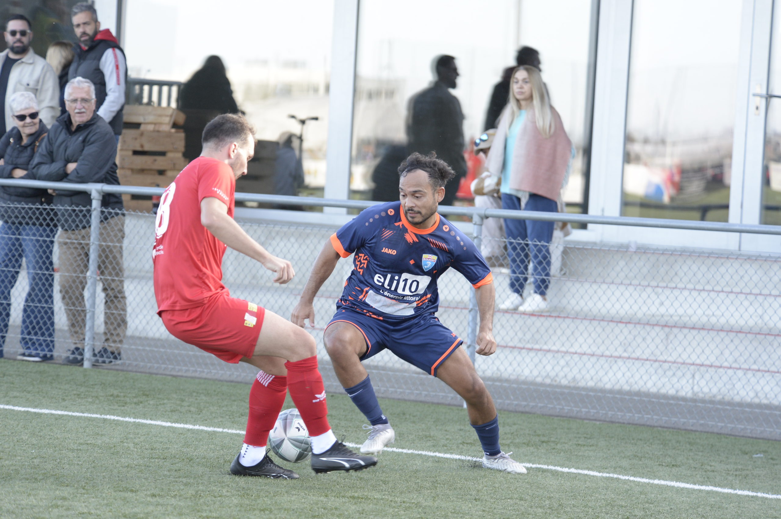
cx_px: 390
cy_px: 260
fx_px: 3901
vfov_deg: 7.6
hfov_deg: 11.4
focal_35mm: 180
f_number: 5
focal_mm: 180
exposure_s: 1/640
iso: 1800
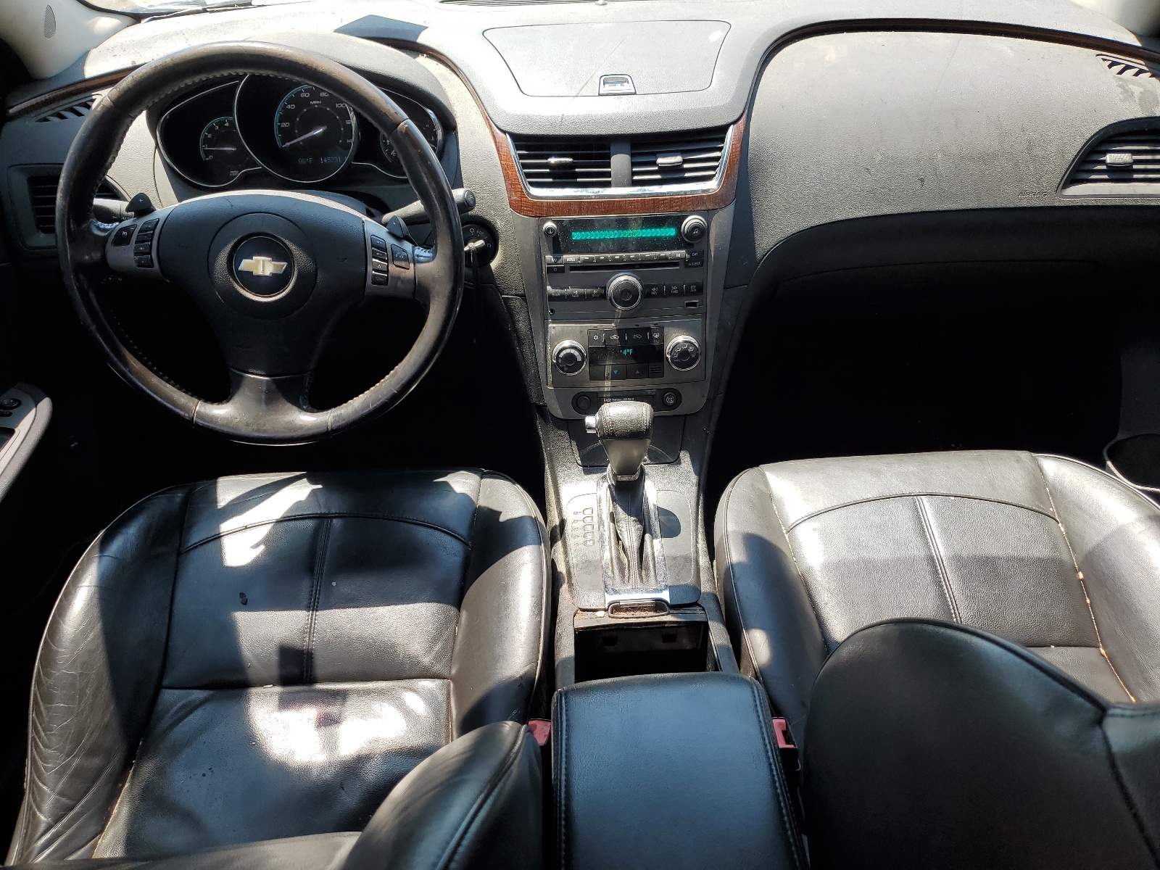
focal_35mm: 26
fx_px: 871
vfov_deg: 53.1
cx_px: 580
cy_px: 435
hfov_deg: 67.3
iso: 50
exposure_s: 1/417
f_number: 1.5
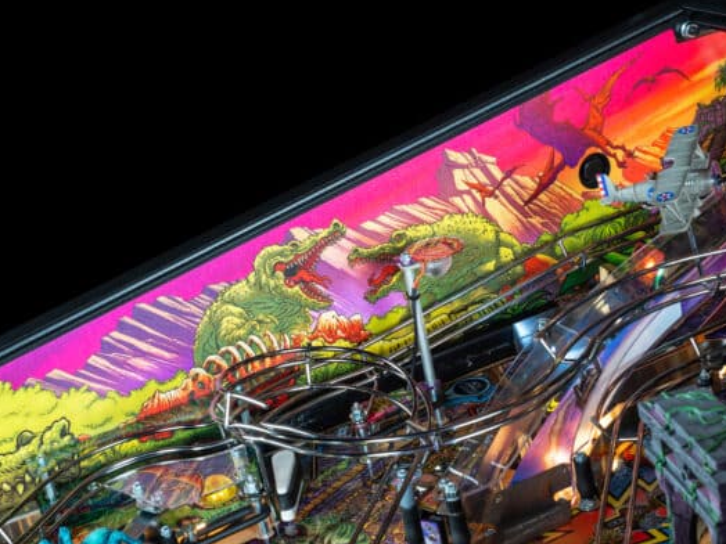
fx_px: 1384
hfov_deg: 29.4
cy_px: 269
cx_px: 362
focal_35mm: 66
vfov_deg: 22.3
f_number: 20
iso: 320
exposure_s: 1/4
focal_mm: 60
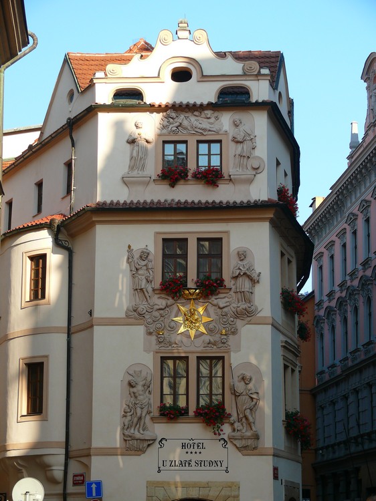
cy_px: 250
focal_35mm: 89
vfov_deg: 22.0
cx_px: 188
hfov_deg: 16.6
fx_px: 1290
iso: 100
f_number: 4
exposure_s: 1/125
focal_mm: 18.8
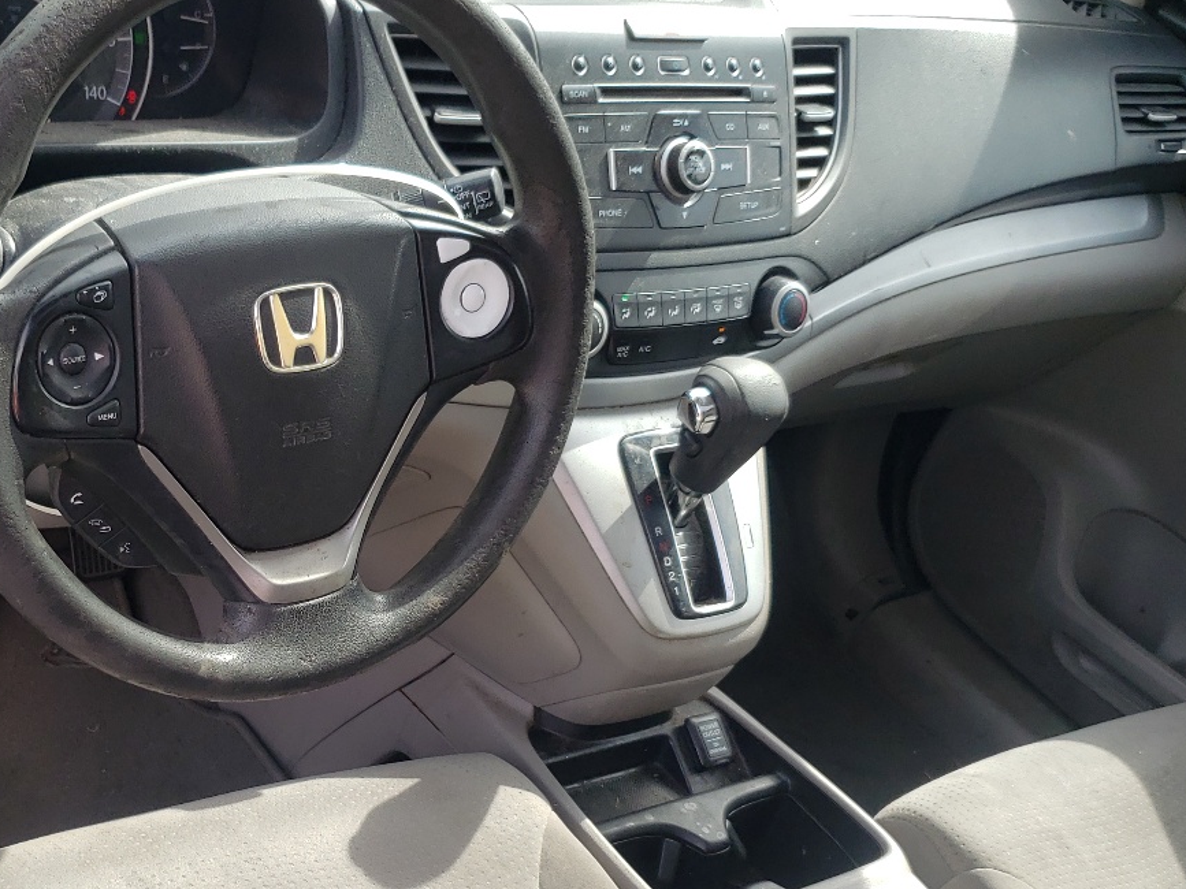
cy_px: 615
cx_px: 331
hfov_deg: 38.9
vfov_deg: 30.0
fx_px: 1644
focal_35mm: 48
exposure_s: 1/526
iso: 50
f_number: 1.5
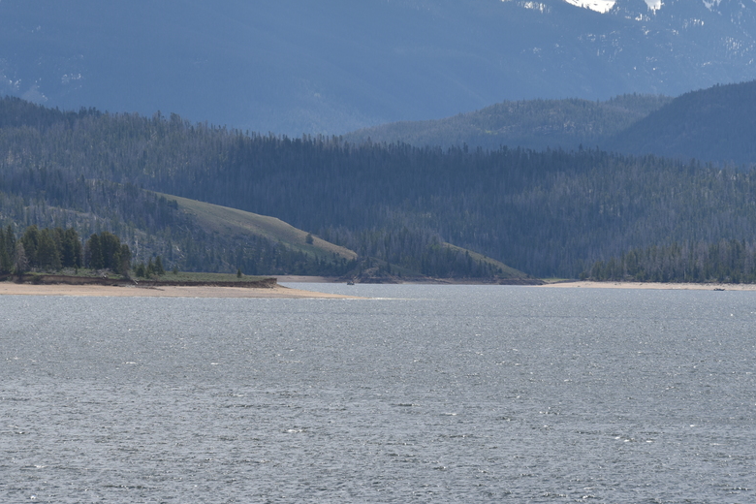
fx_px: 6551
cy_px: 98
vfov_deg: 4.4
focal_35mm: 312
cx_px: 390
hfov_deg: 6.6
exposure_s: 1/400
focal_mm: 190
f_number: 9
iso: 100
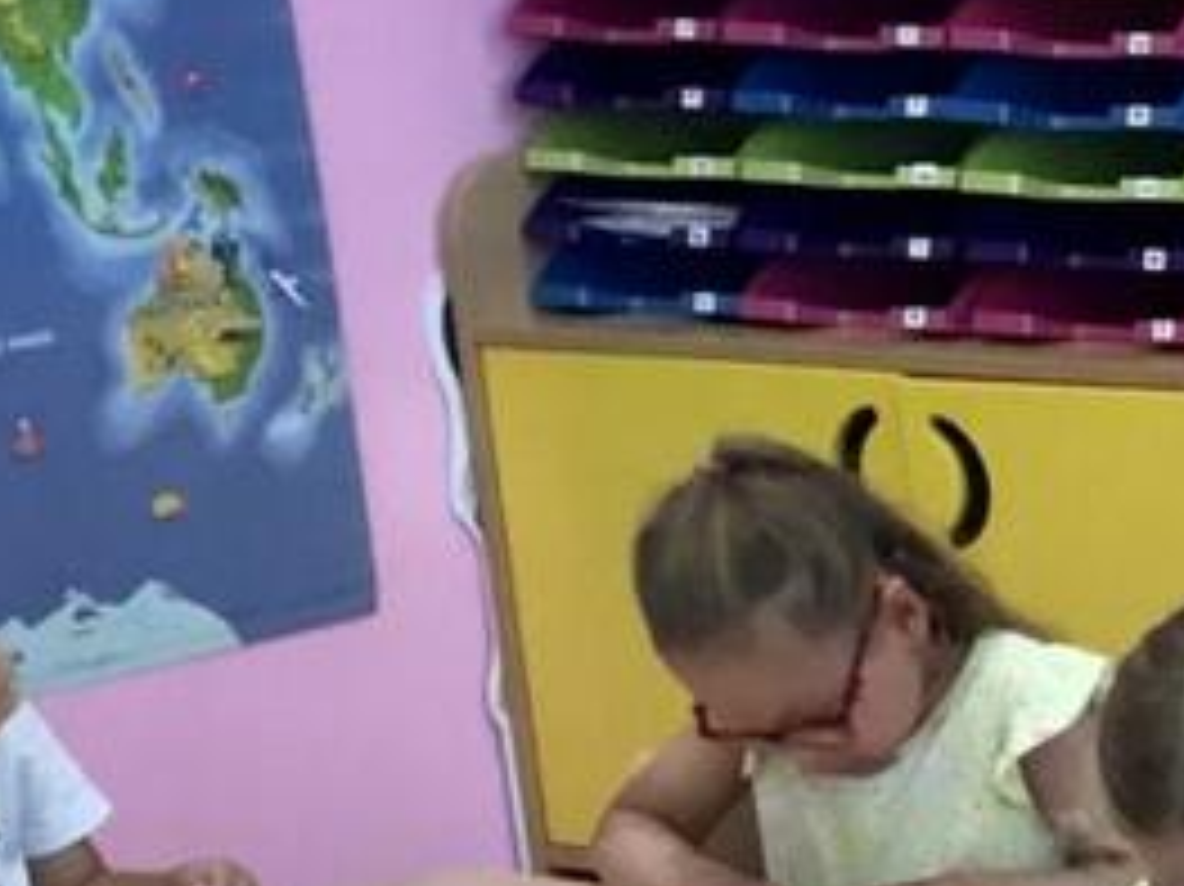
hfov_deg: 11.3
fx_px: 5402
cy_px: 1628
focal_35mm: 158
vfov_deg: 9.0
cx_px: 2409
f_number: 2.4
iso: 40
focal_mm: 3.3
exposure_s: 1/33
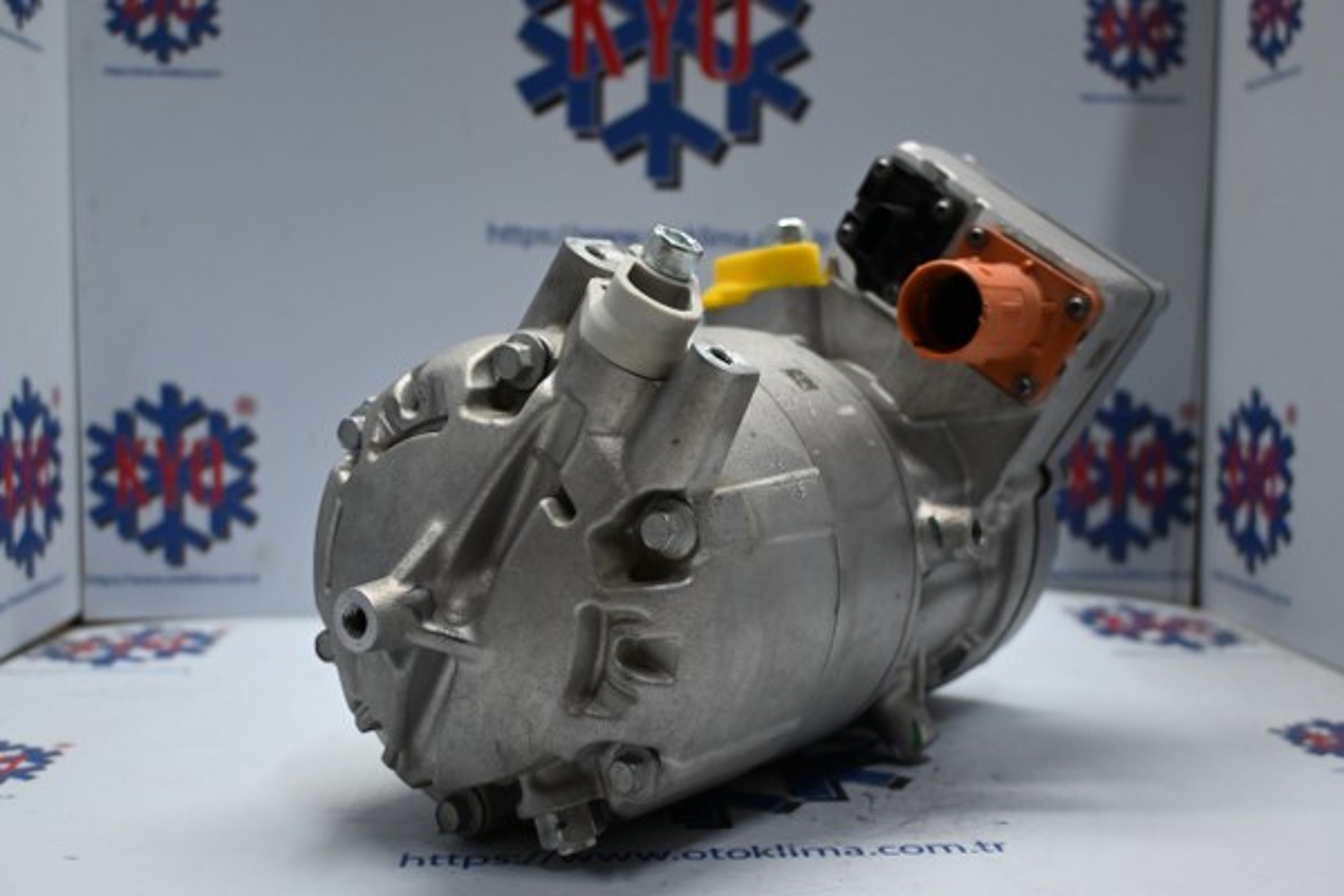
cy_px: 448
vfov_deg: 35.5
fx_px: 1400
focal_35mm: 38
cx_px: 672
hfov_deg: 51.3
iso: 1000
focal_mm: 25
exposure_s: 1/125
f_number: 4.2
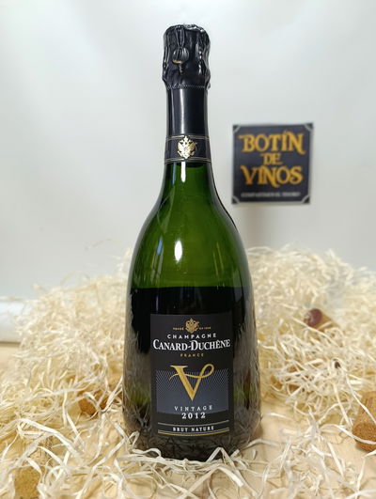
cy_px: 250
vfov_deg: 73.8
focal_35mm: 23
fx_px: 332
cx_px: 188
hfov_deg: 59.0
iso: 152
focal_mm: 6.11
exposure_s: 1/100
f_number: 1.65
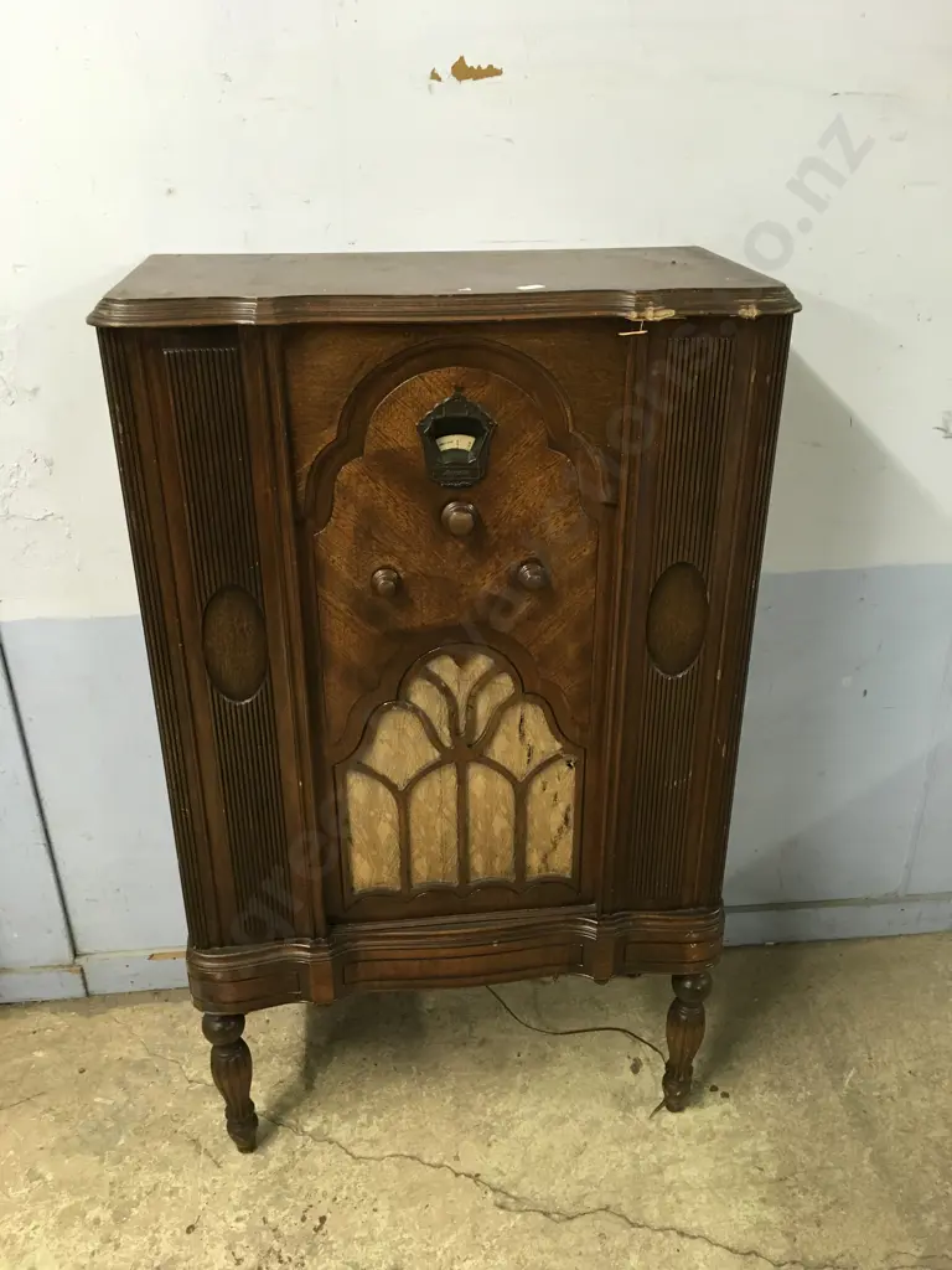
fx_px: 1063
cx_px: 476
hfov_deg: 48.2
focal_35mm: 29
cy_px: 635
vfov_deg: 61.7
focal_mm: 4.15
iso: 160
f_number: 2.2
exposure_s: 1/33
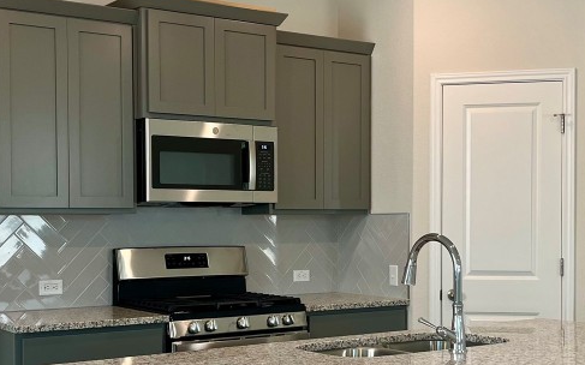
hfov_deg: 35.1
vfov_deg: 22.3
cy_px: 240
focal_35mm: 58
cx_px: 296
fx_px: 924
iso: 80
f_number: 1.6
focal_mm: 5.1
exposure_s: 1/120
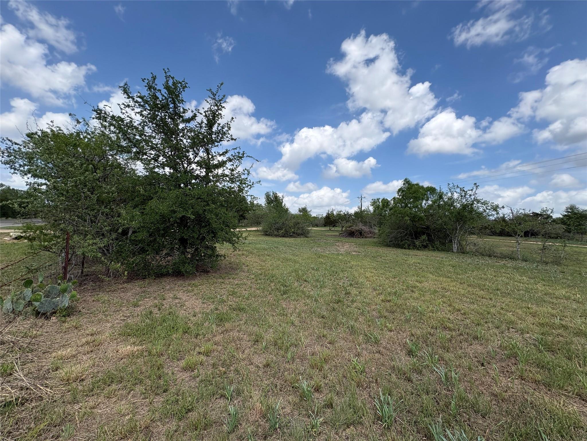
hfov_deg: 102.1
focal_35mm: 14
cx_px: 294
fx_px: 237
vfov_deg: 85.7
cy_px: 220
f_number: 2.2
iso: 50
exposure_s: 1/2342
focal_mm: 2.22
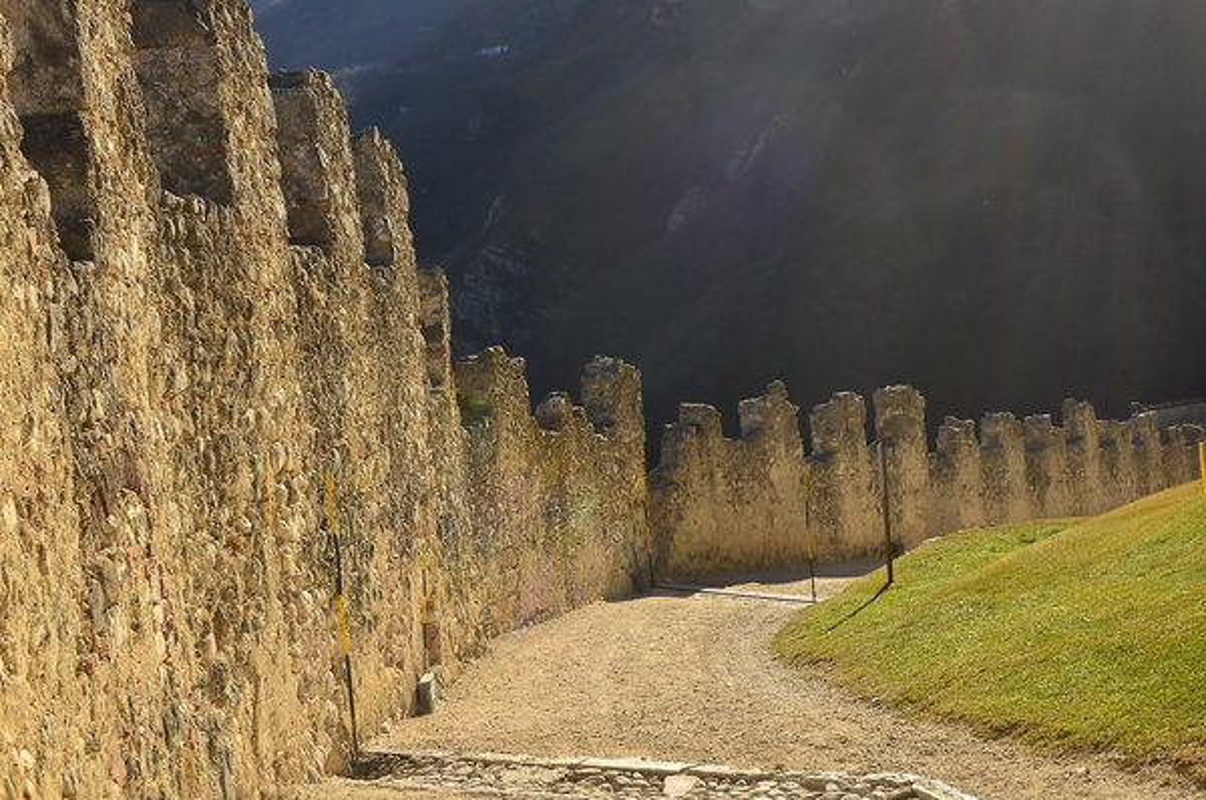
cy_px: 400
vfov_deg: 25.7
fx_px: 1756
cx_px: 603
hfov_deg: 37.9
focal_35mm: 52
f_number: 8
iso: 100
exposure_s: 1/250
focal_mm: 35
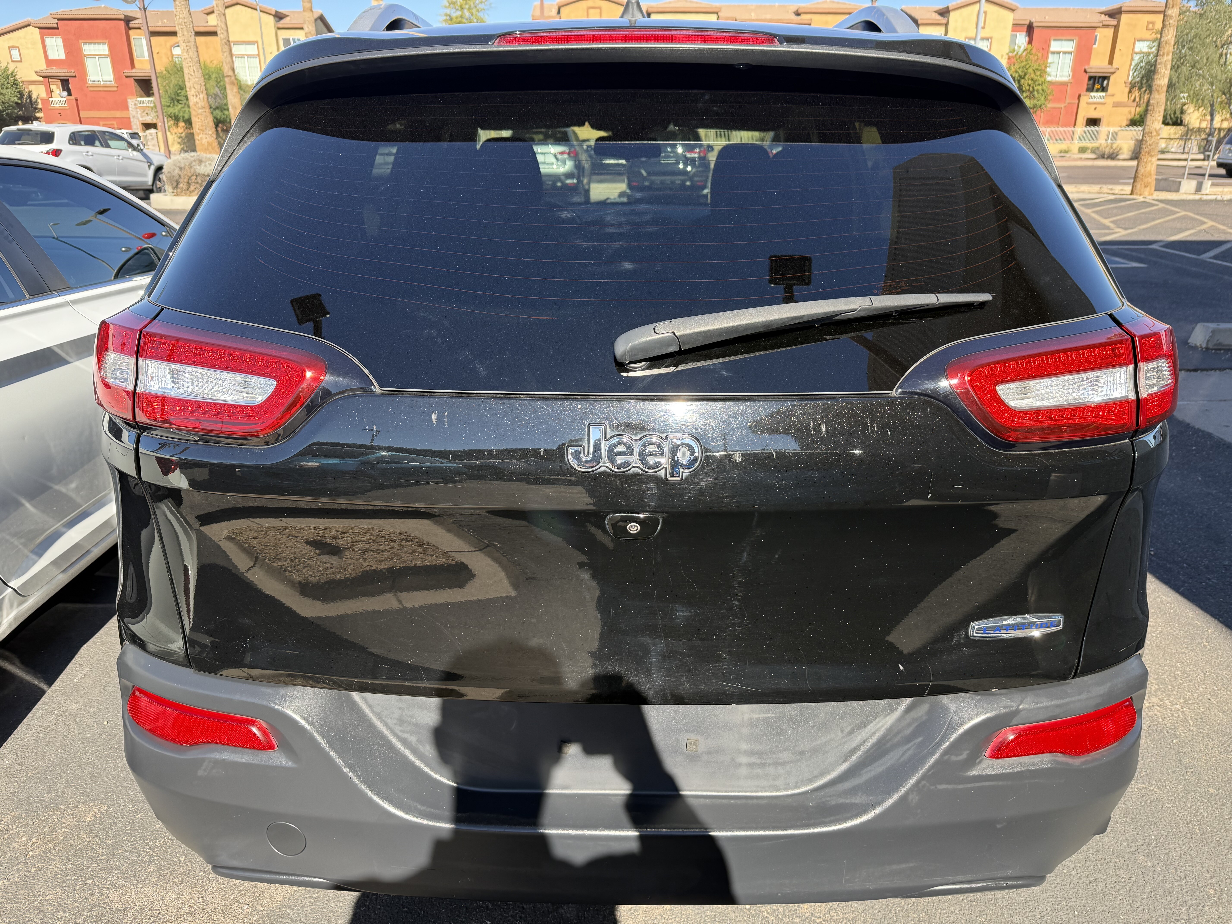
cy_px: 462
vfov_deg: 56.8
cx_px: 616
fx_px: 854
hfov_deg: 71.6
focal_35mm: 24
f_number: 1.78
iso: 100
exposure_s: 1/868
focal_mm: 6.76
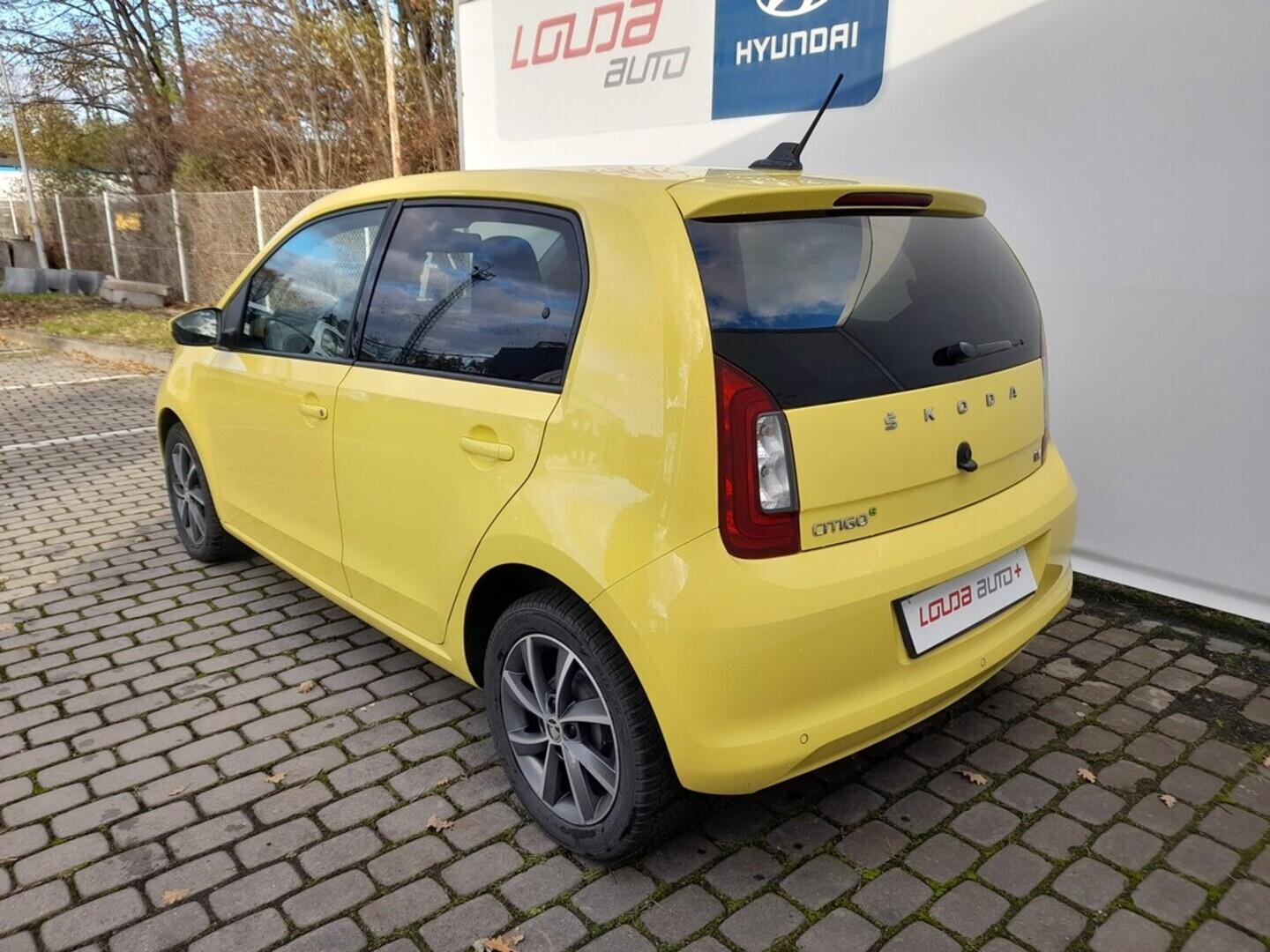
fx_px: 917
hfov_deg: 69.4
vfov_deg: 54.9
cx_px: 635
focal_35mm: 25
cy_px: 476
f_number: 2
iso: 20
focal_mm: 4.6
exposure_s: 1/141
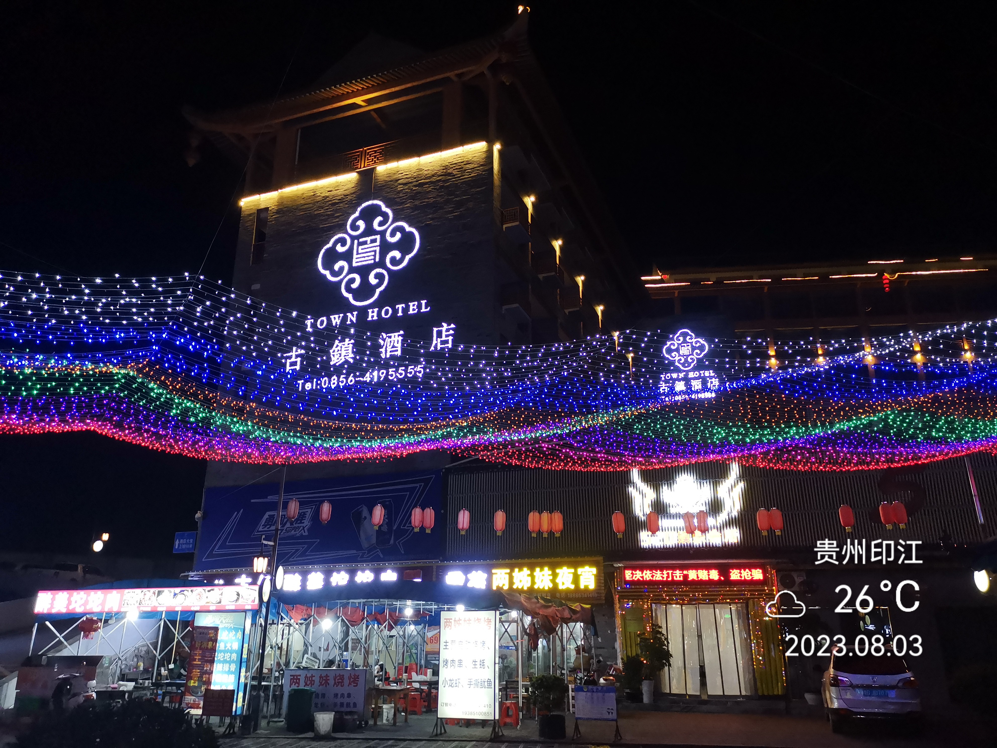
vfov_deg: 51.4
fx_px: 778
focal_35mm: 27
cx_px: 498
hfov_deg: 65.3
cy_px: 374
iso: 200
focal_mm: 4.75
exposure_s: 1/50
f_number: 1.8
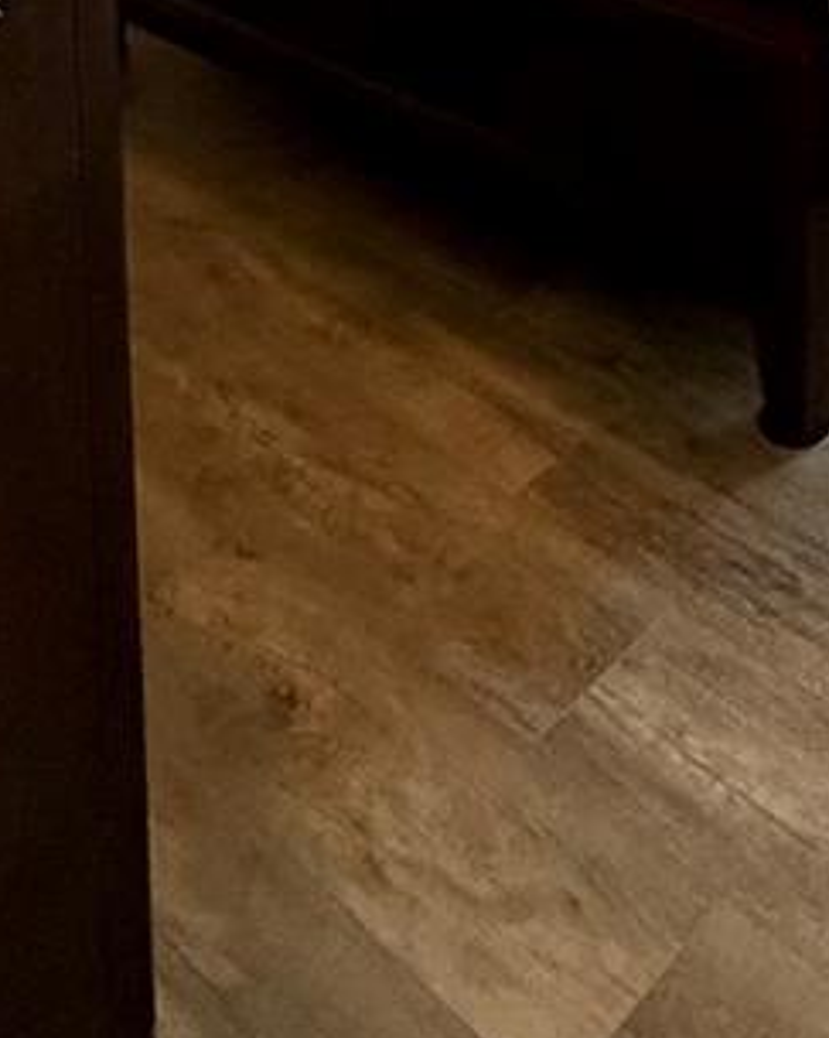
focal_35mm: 54
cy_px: -666
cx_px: 918
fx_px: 1657
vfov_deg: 23.9
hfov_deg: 25.9
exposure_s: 1/60
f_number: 2.2
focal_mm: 2.22
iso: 400
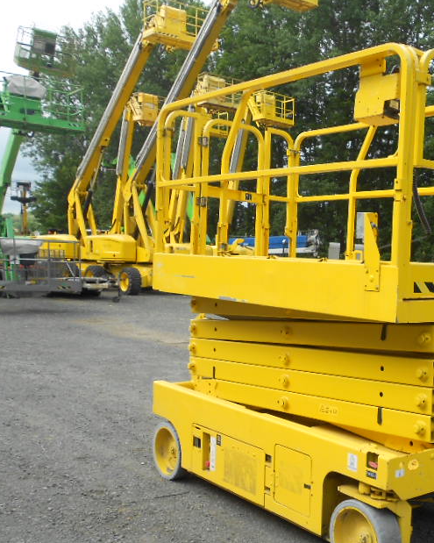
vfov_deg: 43.7
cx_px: 357
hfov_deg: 34.4
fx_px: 675
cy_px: 313
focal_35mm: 42
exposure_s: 1/500
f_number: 3.2
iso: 80
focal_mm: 4.6
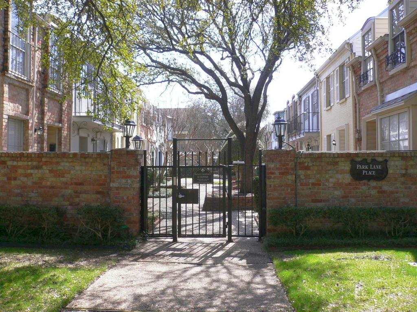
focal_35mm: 35
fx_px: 422
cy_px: 156
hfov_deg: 52.6
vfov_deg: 40.7
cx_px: 208
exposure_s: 1/250
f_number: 2.8
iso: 80
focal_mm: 5.8
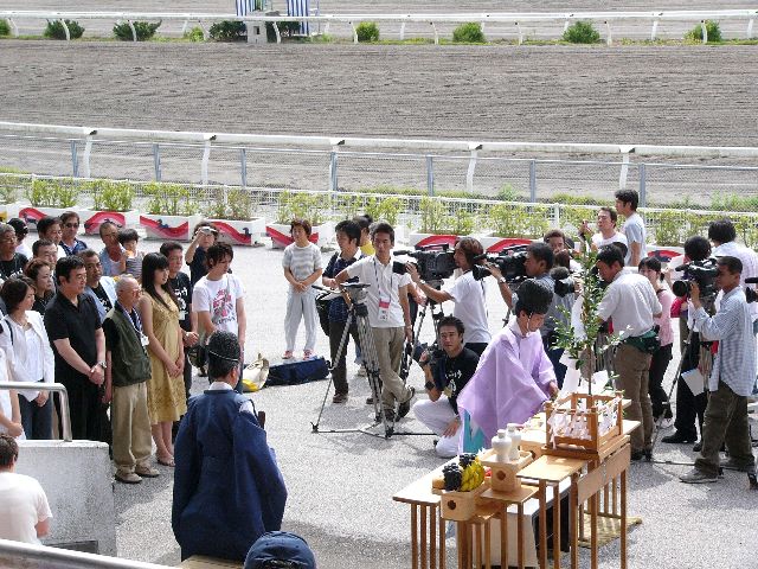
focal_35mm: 83
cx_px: 379
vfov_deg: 17.8
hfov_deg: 23.6
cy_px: 284
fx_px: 1817
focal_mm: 13.8
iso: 100
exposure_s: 1/1000
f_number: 2.8
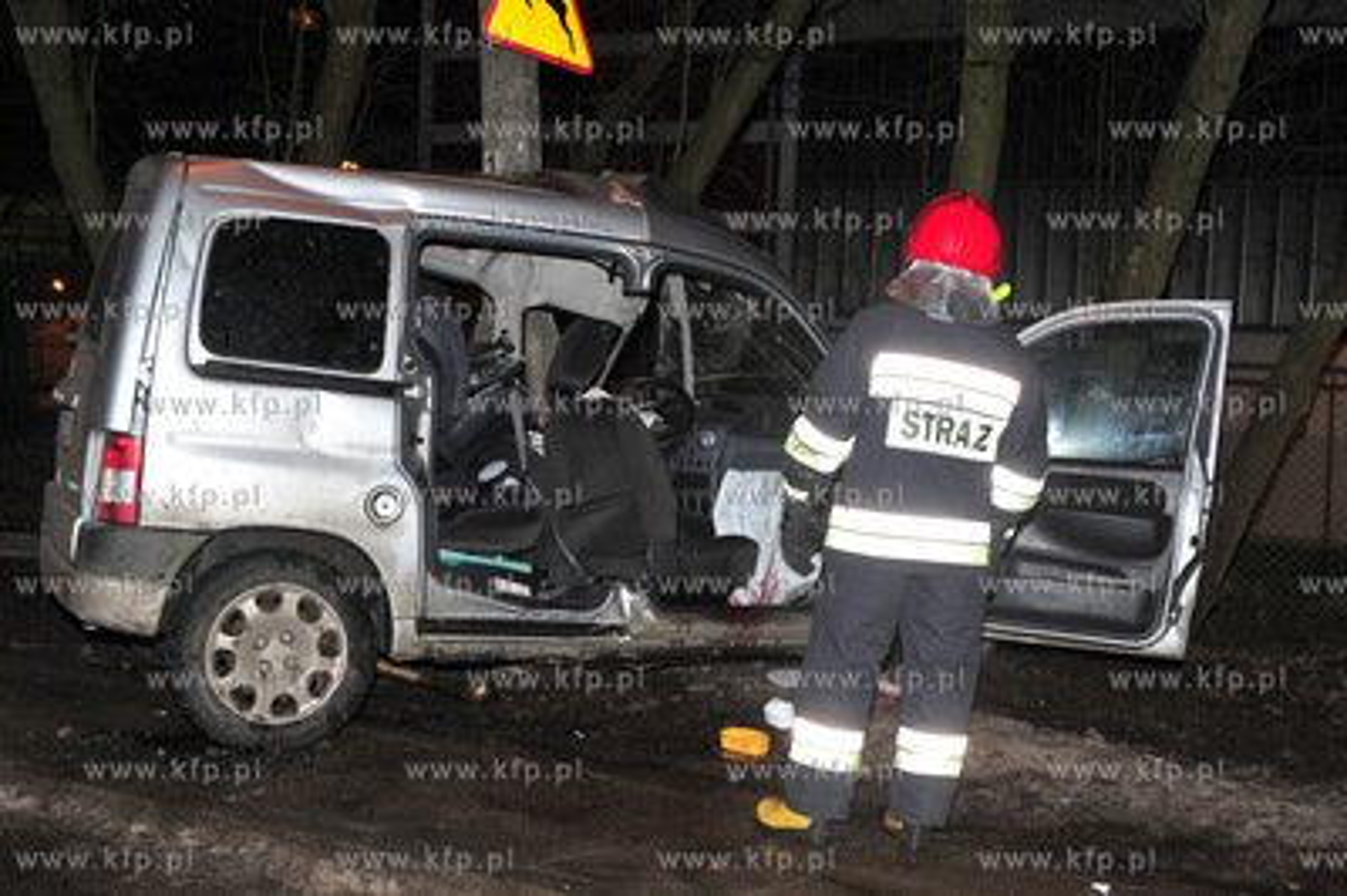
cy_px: 448
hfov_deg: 33.4
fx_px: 2243
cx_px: 674
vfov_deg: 22.6
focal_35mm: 60
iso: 800
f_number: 7.1
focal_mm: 60
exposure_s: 1/60
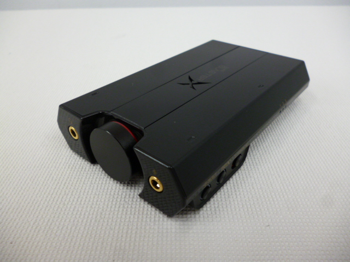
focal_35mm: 28
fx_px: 283
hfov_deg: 63.4
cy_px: 131
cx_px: 175
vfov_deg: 49.7
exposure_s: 1/60
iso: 250
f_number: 3.1
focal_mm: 5
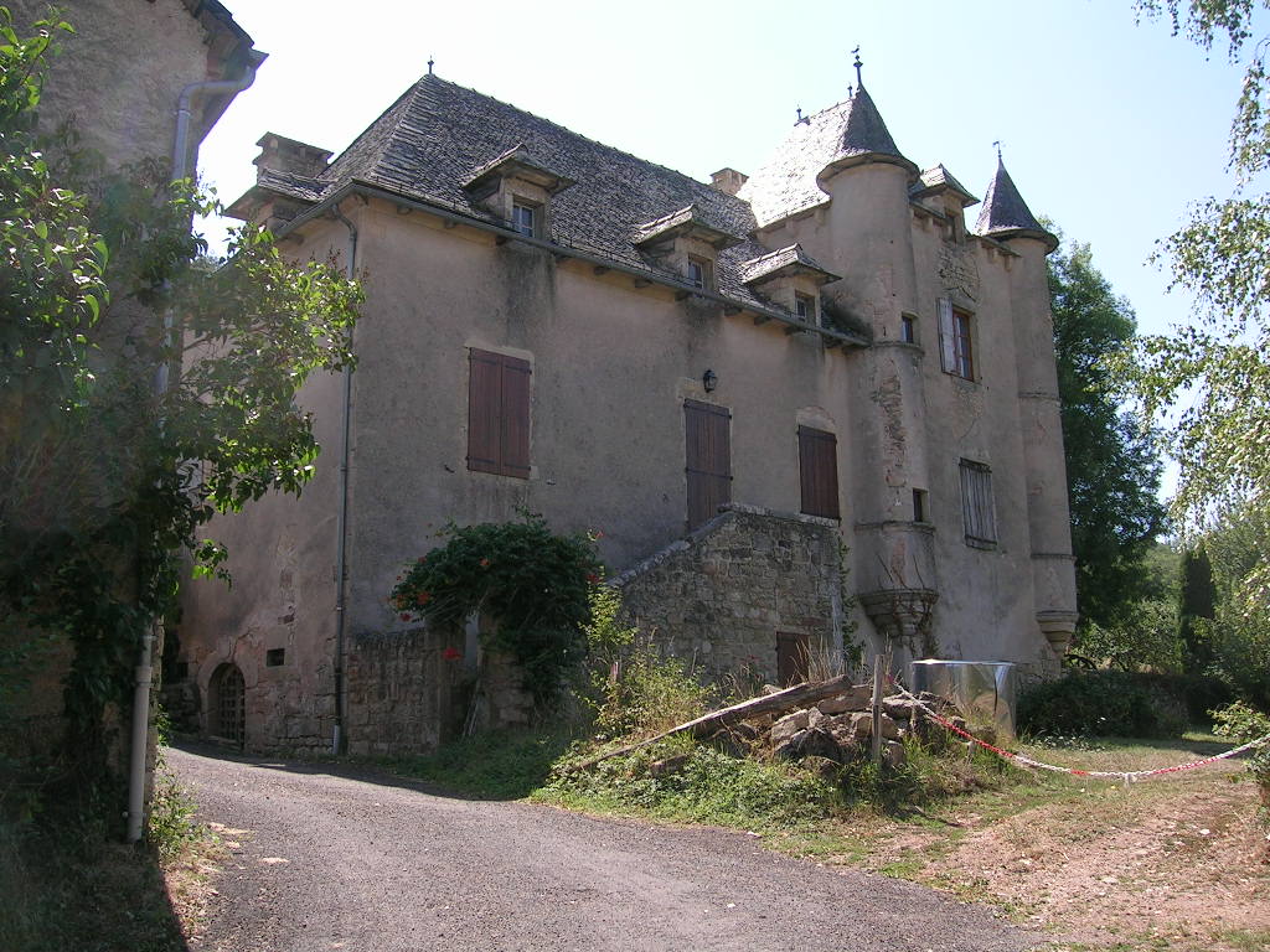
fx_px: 1284
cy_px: 476
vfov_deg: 40.7
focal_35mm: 35
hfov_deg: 52.6
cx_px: 635
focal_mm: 5.4
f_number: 4.8
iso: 50
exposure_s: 1/232
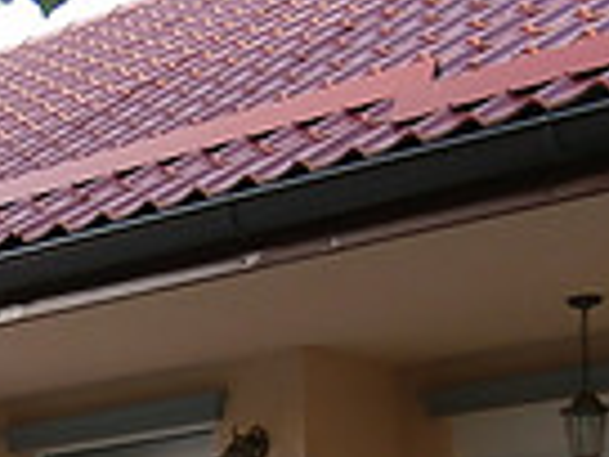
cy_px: 815
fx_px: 2023
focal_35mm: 115
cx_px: -103
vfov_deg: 11.9
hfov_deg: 16.5
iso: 80
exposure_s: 1/125
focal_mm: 4.7
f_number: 2.8
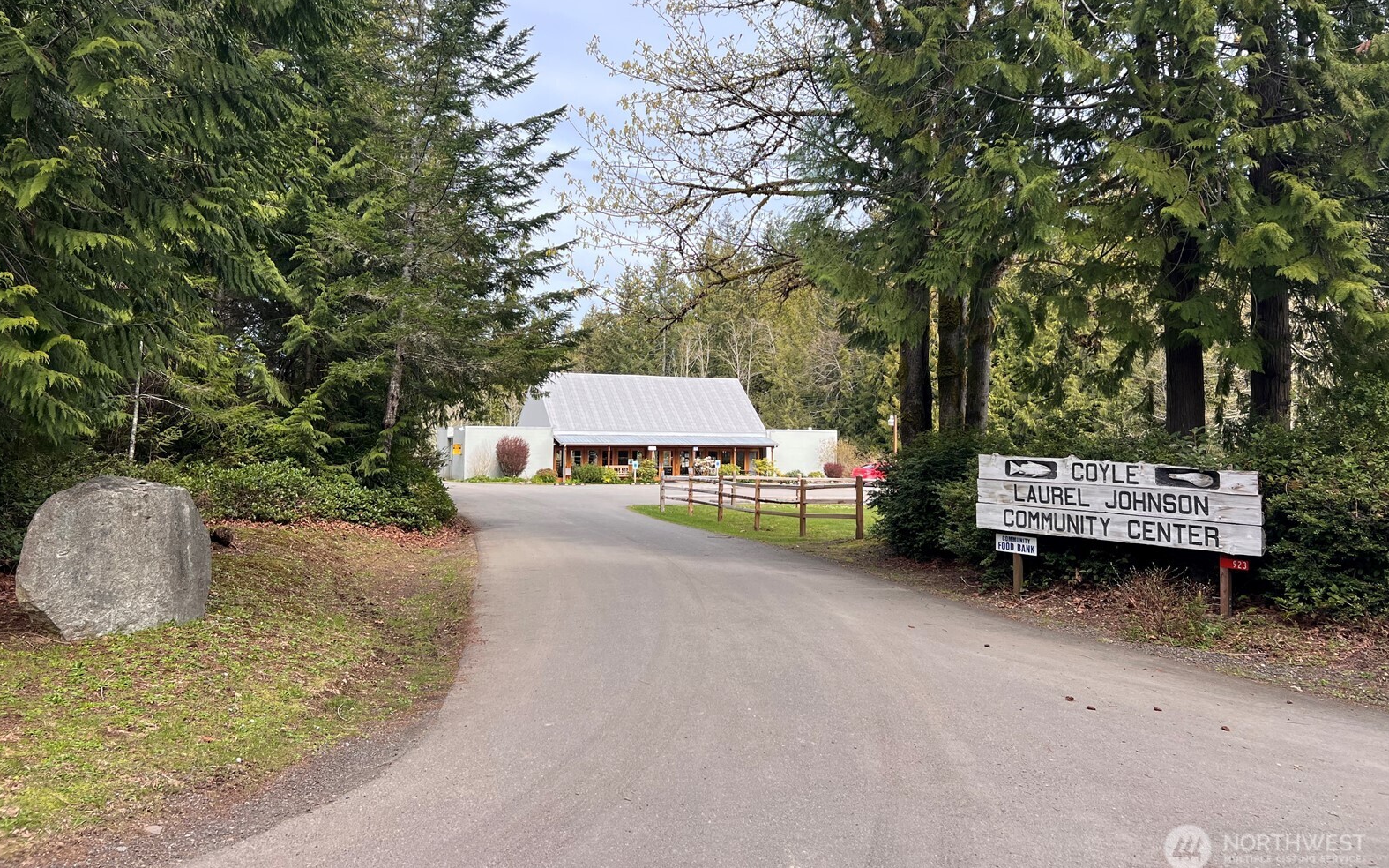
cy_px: 355
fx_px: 1060
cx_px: 687
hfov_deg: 66.5
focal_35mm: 28
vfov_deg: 44.3
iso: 50
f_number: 1.5
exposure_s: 1/1575
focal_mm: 5.7
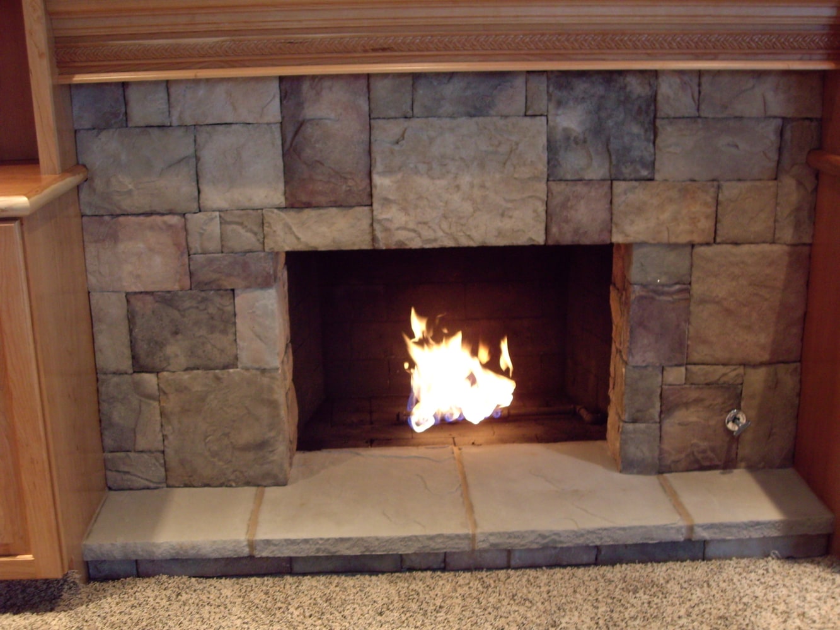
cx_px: 420
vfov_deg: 30.9
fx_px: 1141
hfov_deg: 40.4
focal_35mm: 47
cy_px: 315
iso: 200
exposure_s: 1/15
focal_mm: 7.6
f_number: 3
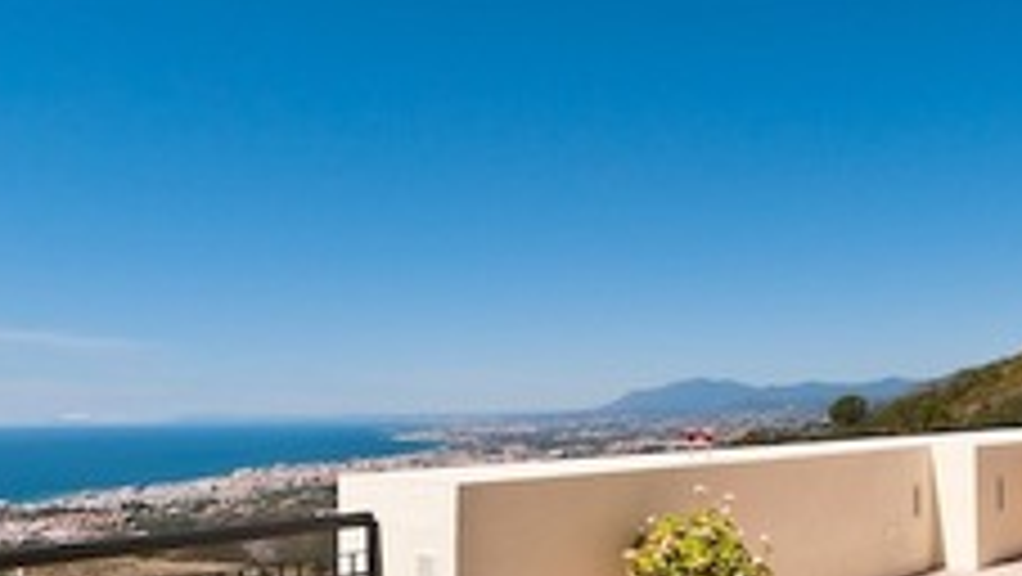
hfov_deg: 62.5
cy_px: 506
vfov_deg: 35.8
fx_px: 841
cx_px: 558
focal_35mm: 31
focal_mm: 14
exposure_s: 1/2500
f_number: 7.1
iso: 200
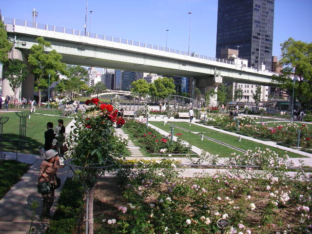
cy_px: 117
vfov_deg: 38.7
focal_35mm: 37
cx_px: 156
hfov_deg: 50.1
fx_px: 333
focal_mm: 5.7
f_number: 6.9
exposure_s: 1/400
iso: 50
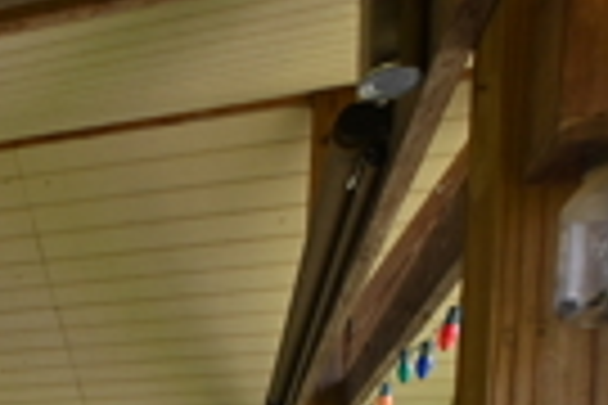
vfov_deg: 19.0
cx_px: -180
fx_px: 1013
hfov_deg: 27.8
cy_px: 657
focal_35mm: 60
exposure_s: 1/250
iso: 200
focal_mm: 12
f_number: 5.6
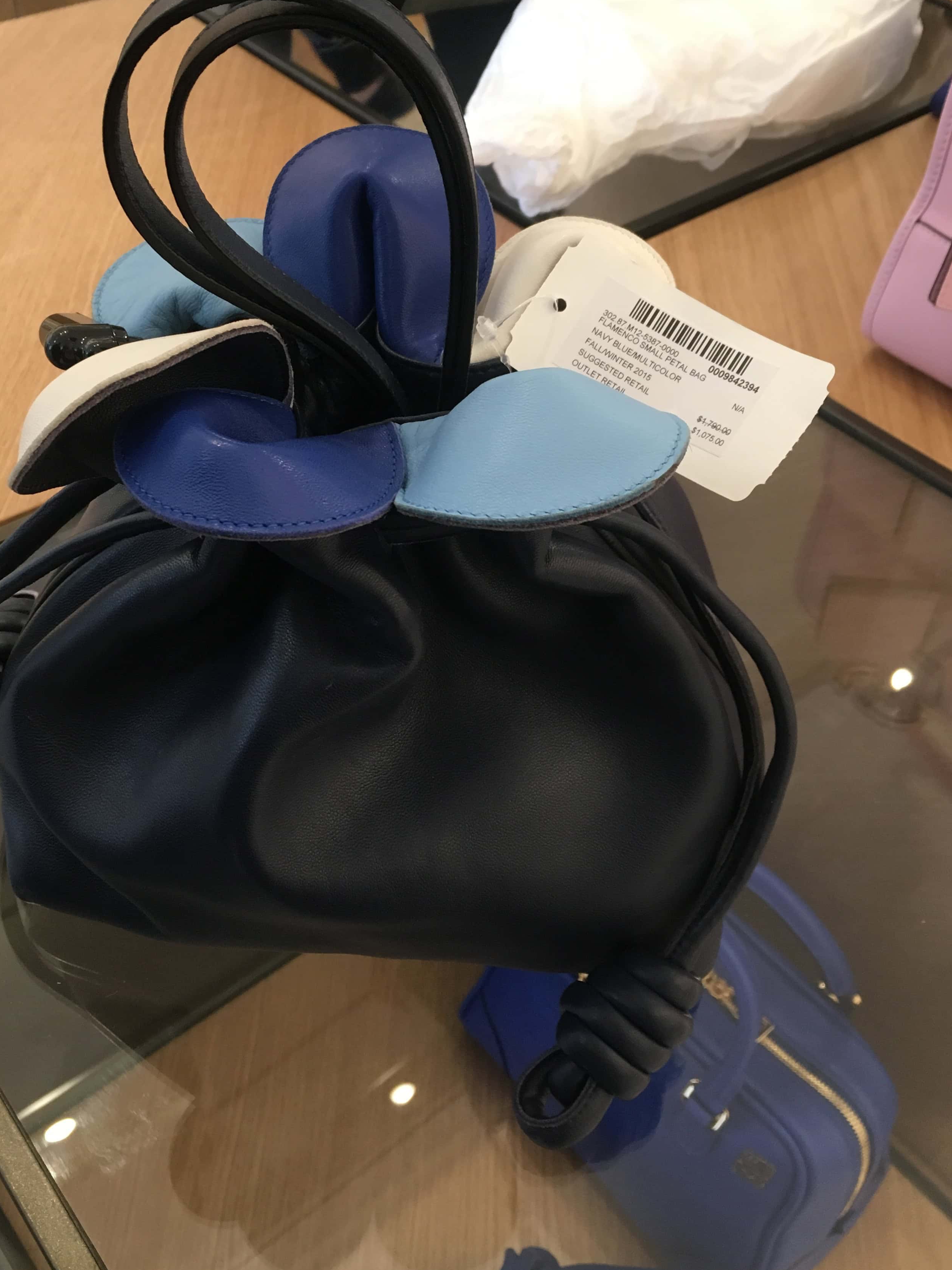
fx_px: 1283
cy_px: 588
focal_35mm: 35
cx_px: 409
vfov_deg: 52.6
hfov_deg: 40.6
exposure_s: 1/30
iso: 100
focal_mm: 4.2
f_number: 2.2
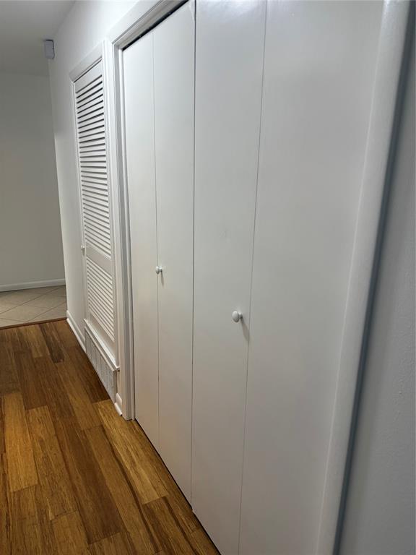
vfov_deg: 71.6
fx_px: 385
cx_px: 208
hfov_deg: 56.8
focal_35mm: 24
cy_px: 278
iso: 160
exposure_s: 1/120
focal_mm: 6.76
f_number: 1.78
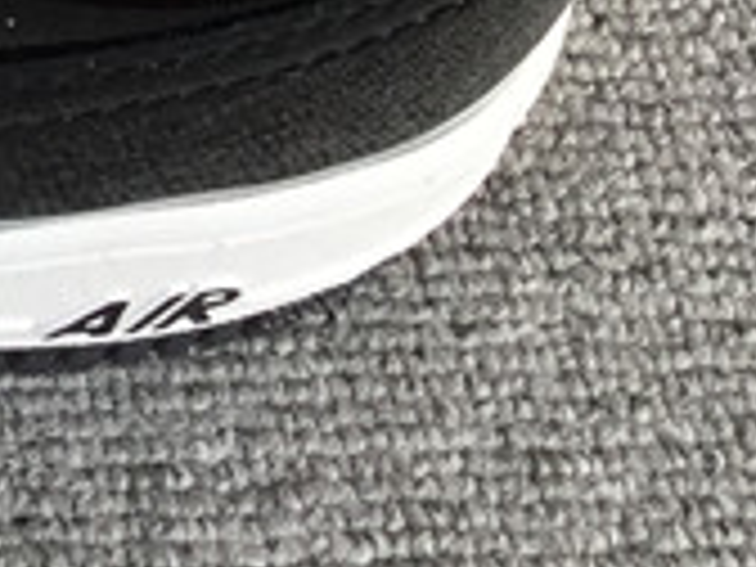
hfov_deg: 11.1
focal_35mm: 166
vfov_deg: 8.3
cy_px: -722
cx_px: -616
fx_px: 3625
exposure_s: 1/203
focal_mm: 3.3
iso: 25
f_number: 2.4
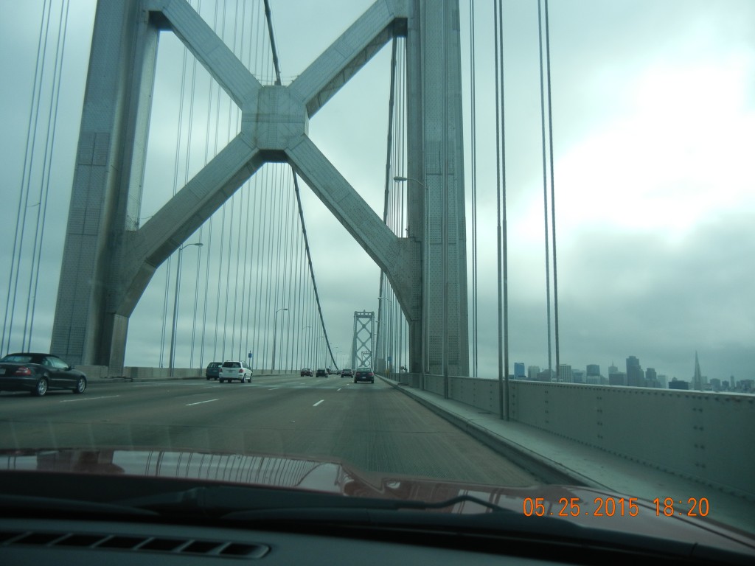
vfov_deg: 46.8
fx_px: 654
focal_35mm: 30
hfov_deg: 60.0
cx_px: 378
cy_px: 283
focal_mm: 5.4
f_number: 7
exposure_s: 1/446
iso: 160
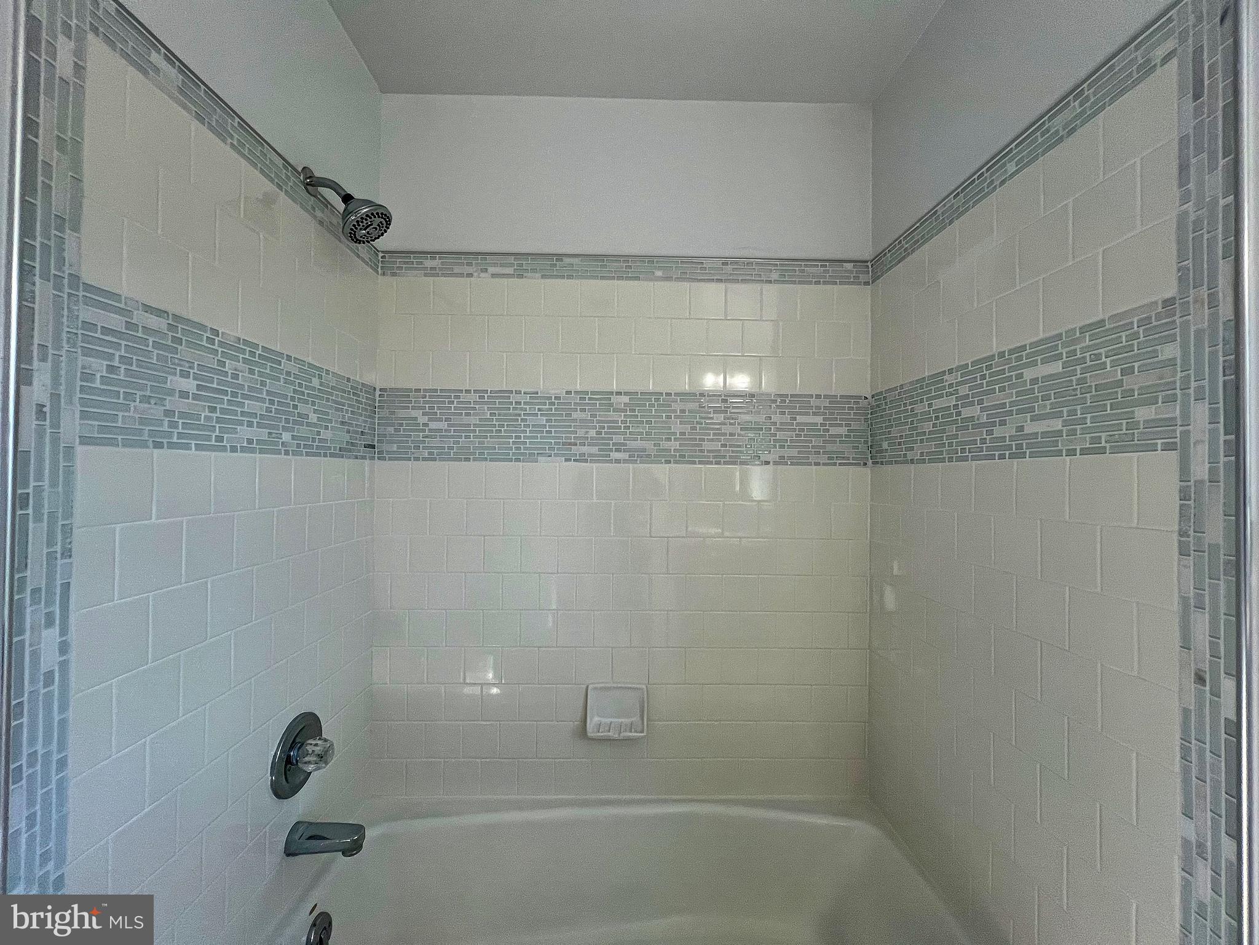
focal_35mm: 13
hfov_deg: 106.2
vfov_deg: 89.9
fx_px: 473
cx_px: 630
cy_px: 472
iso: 64
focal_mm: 1.6
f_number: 1.8
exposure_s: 1/120
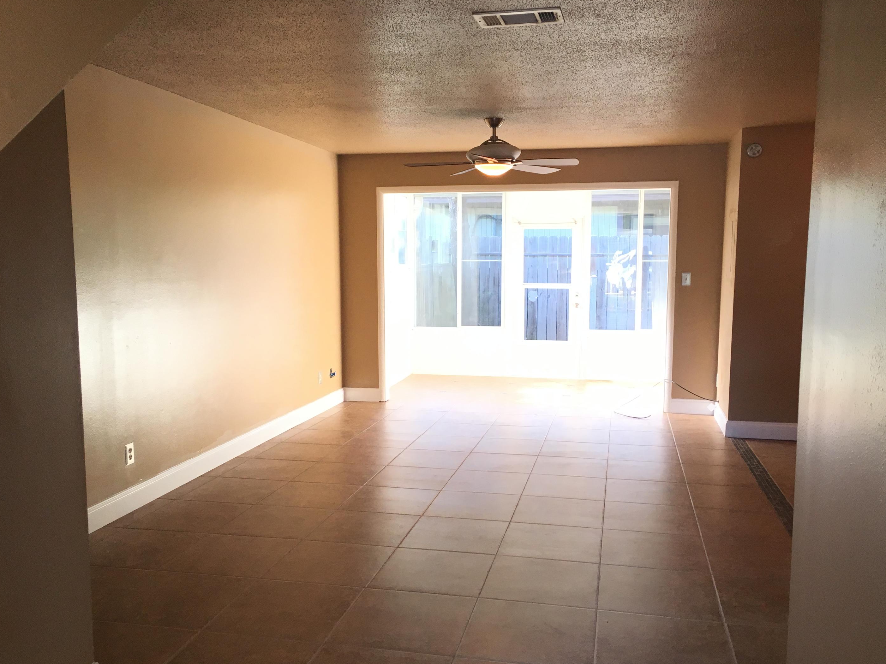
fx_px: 794
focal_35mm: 31
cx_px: 460
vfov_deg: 45.4
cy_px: 350
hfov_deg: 58.3
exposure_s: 1/30
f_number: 2.2
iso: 25
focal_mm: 4.15
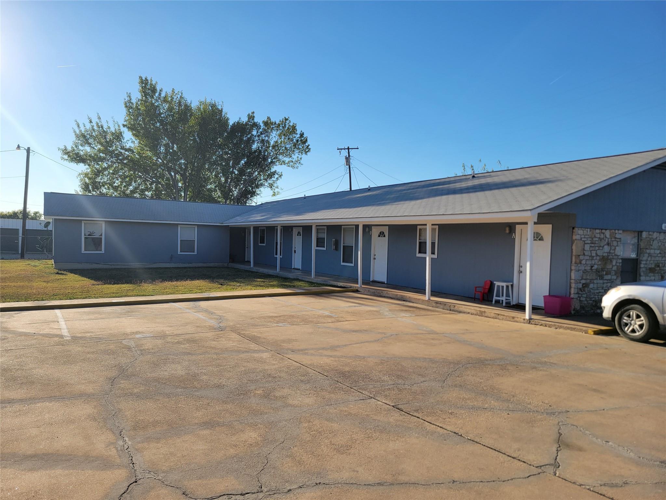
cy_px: 250
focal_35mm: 26
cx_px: 333
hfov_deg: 67.3
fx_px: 500
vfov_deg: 53.1
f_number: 1.8
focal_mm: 5.4
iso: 40
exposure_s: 1/2271
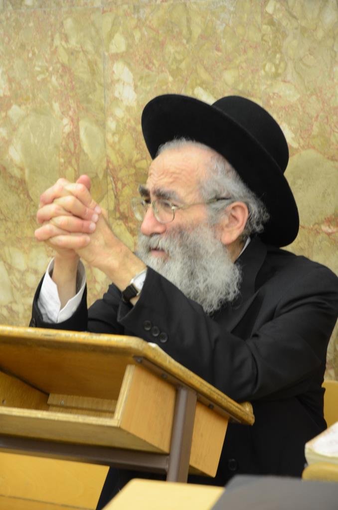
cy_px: 255
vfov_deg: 16.1
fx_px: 1804
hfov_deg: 10.7
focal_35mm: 128
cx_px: 169
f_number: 5.6
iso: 1000
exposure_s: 1/60
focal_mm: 85
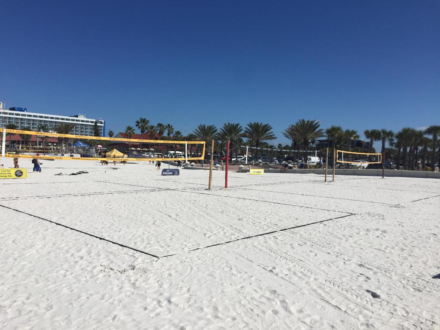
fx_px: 369
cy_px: 165
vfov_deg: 48.2
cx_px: 220
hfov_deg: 61.7
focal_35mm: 29
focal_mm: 4.15
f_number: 2.2
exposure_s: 1/5650
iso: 32
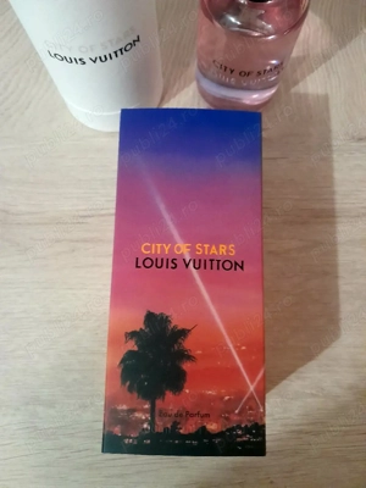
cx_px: 183
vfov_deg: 65.3
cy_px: 244
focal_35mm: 27
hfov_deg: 51.4
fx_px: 381
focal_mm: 4
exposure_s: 1/20
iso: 1000
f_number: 1.8
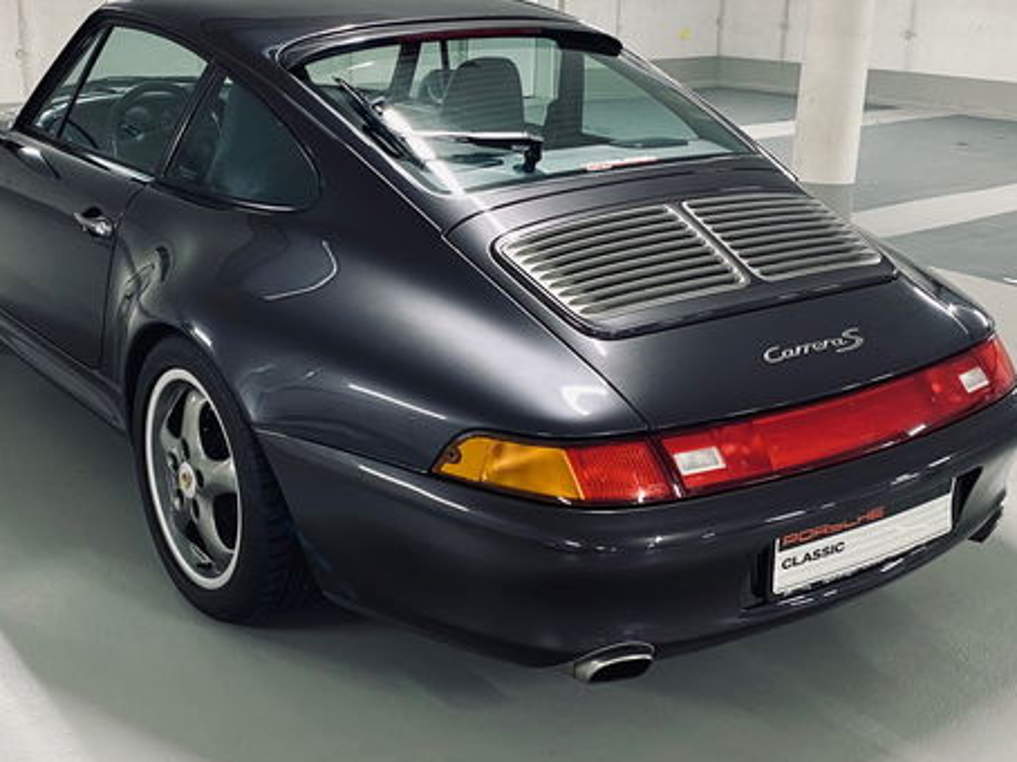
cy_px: 356
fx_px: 1292
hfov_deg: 42.6
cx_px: 376
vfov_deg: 32.8
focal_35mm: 44
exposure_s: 1/50
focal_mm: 4.25
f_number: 1.8
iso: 160
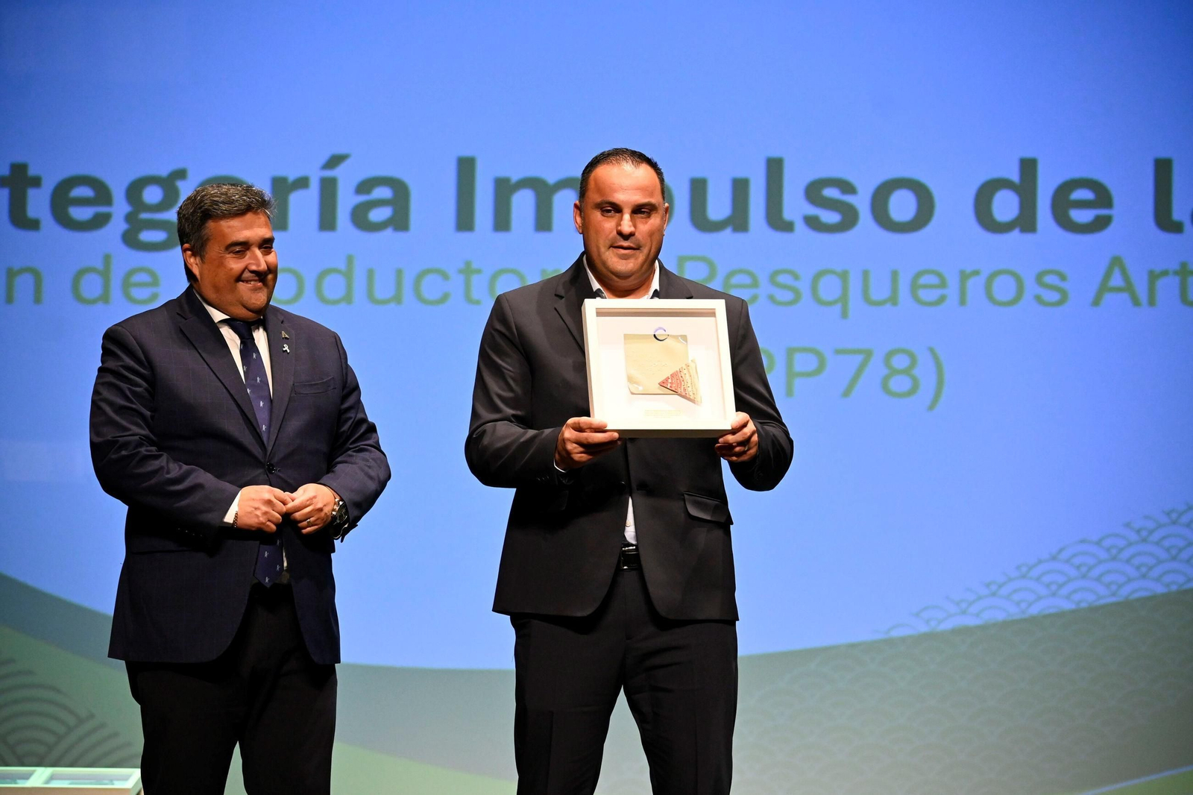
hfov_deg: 12.5
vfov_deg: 8.3
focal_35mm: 165
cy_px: 398
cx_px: 596
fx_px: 5466
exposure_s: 1/200
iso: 3200
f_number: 5
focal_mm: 110
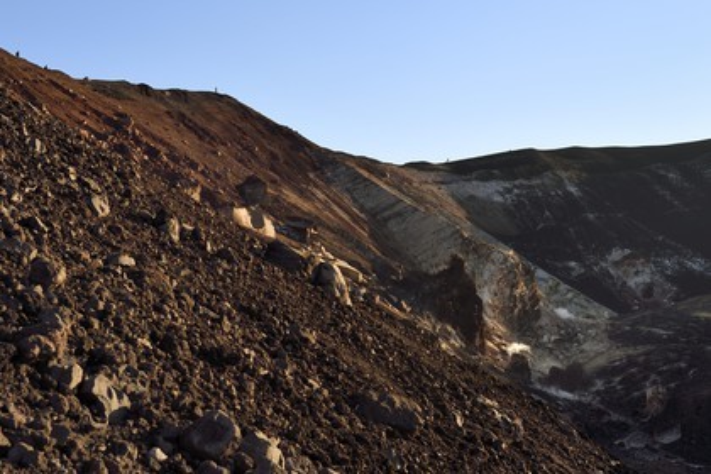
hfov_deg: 43.6
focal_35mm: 45
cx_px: 356
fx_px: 889
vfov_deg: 29.9
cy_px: 237
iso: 200
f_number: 10
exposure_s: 1/160
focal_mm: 45
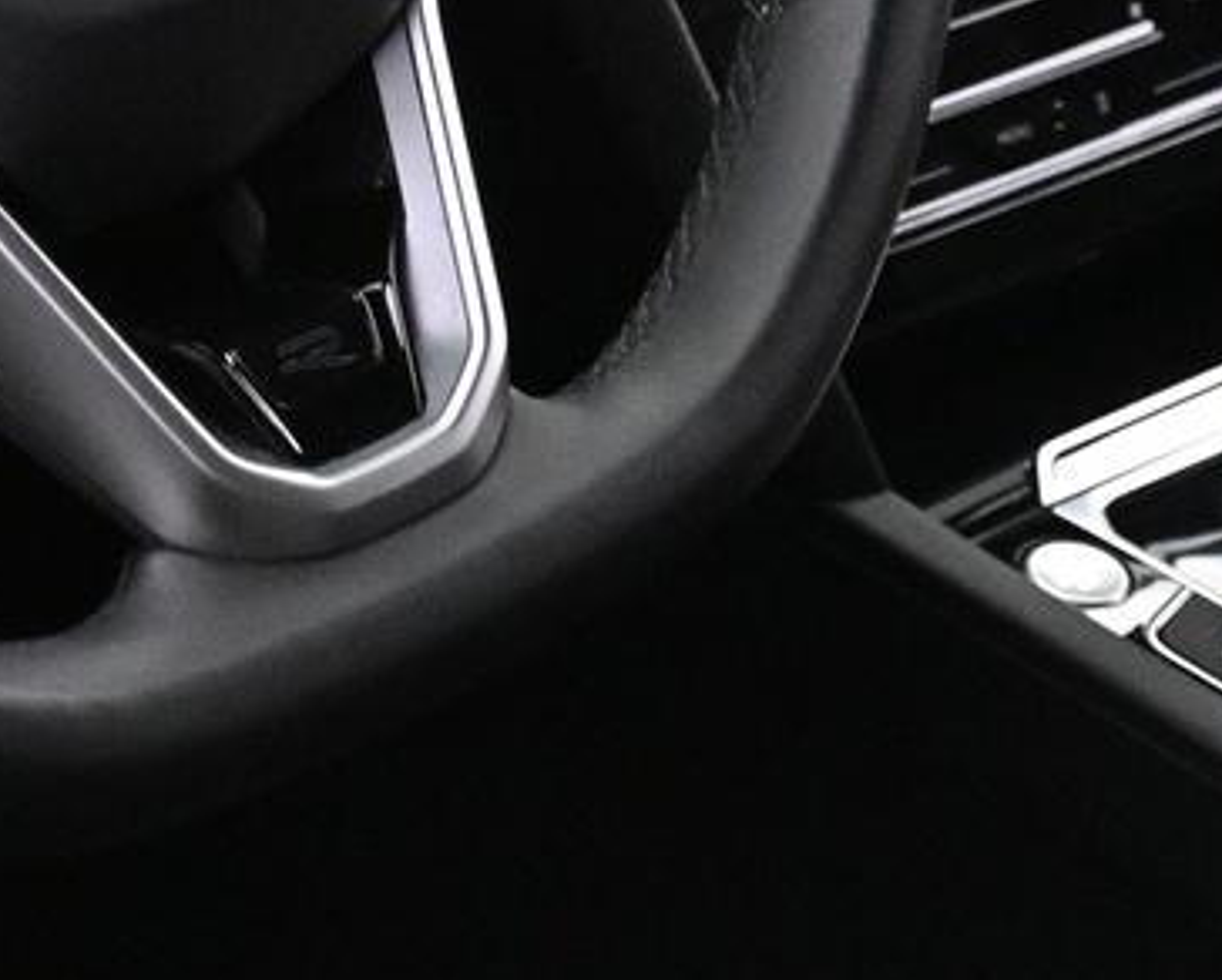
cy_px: -232
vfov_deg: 12.3
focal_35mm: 122
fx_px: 4419
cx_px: 64
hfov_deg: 15.5
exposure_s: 1/30
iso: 4000
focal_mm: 19.5
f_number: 3.8
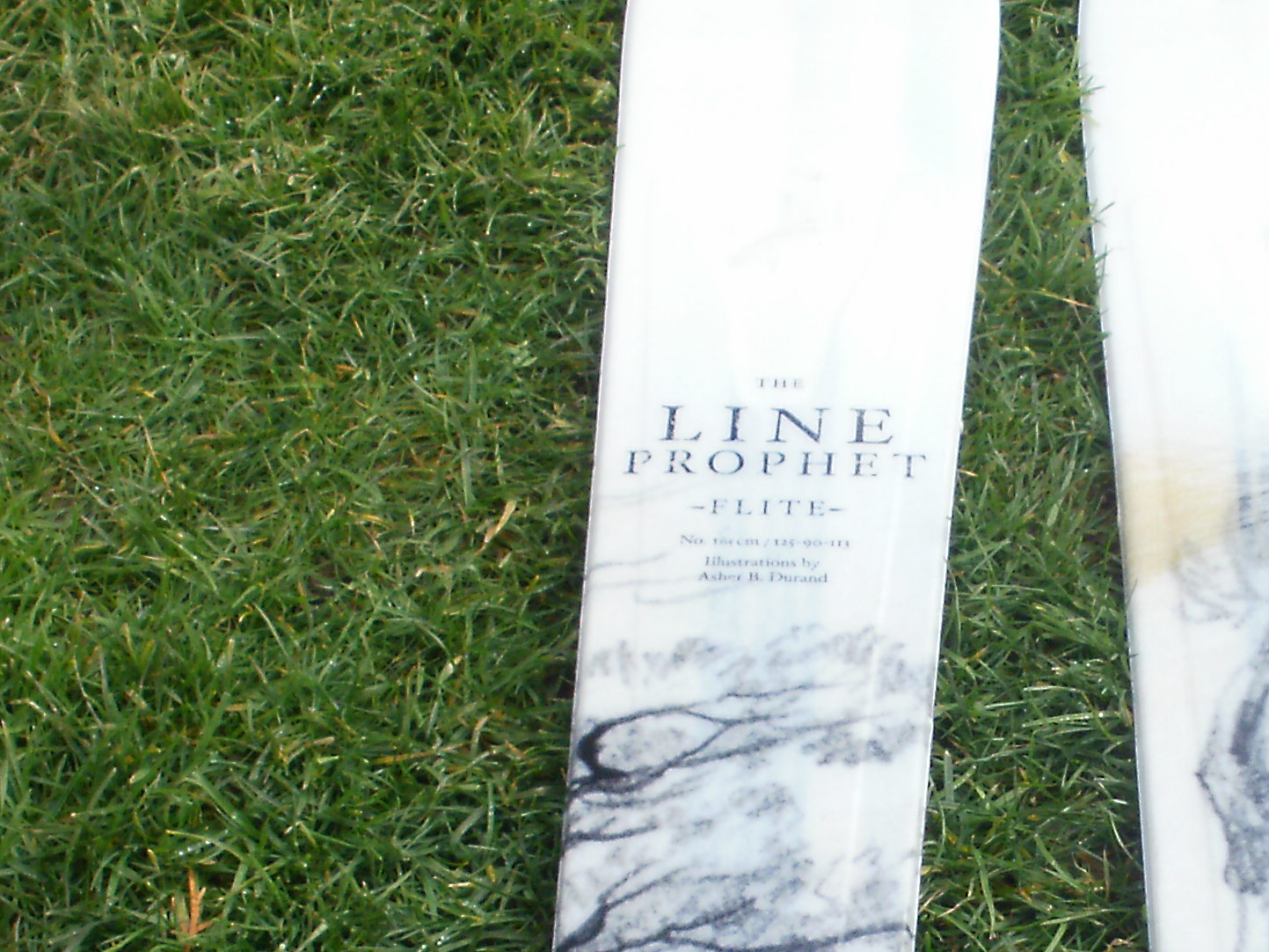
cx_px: 1055
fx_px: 3629
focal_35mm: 99
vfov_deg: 14.7
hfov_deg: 19.6
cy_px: 936
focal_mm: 6.3
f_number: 5.6
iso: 100
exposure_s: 1/125
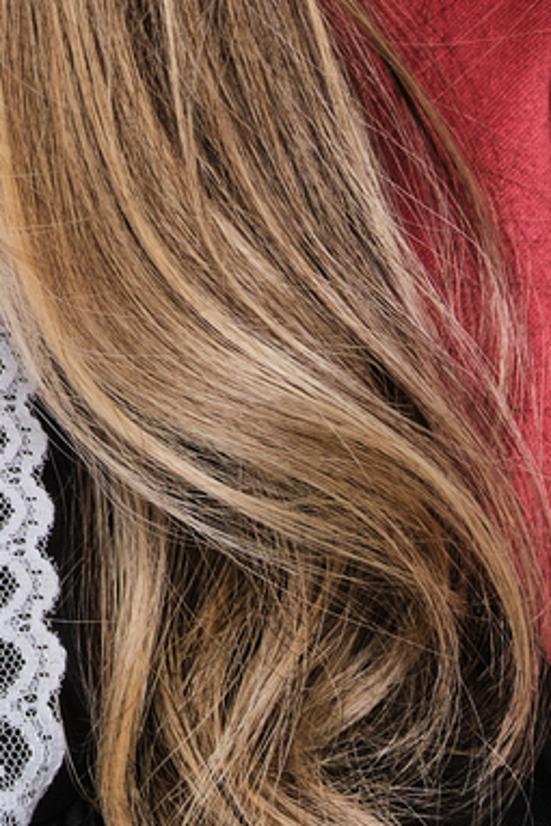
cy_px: -448
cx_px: -612
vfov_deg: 5.8
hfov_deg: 3.9
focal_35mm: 353
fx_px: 8096
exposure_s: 1/200
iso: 160
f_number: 11
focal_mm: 50
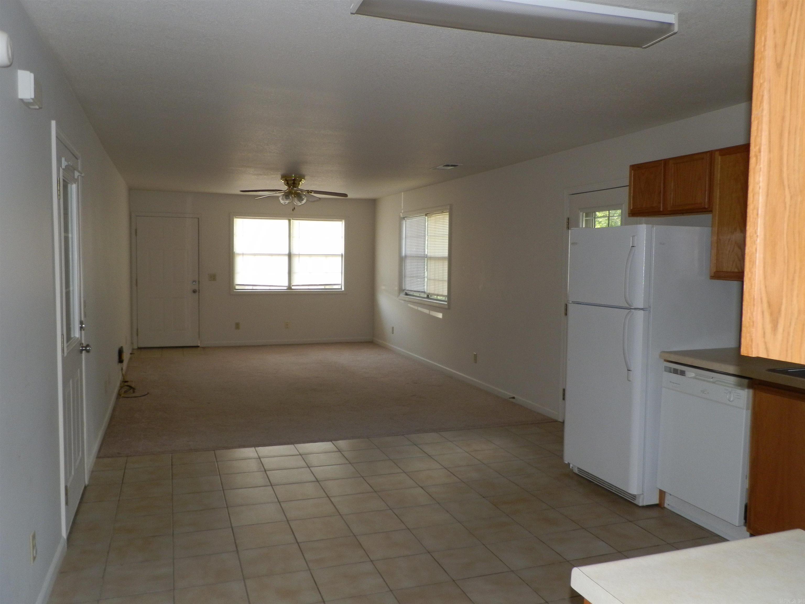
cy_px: 302
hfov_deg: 63.4
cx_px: 402
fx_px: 651
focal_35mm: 28
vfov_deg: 49.7
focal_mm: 5
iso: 100
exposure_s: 1/30
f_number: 3.3
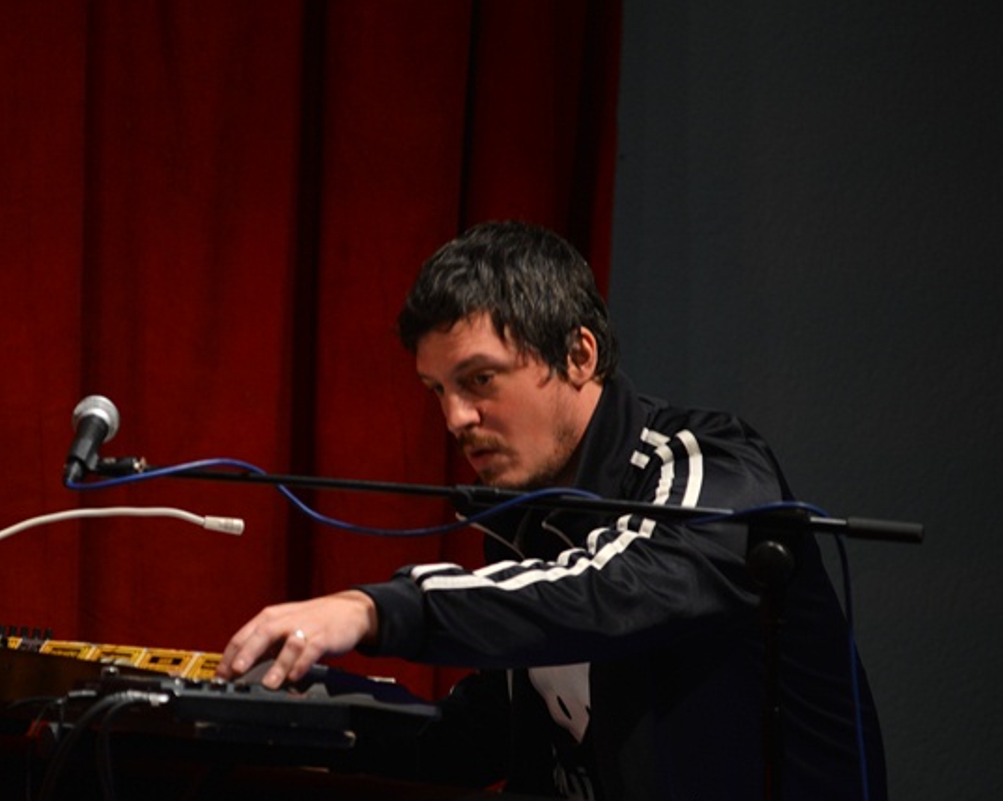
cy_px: 485
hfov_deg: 6.1
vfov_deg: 4.9
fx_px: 9346
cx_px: 360
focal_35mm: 315
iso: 640
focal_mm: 200
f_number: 3.2
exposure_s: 1/80
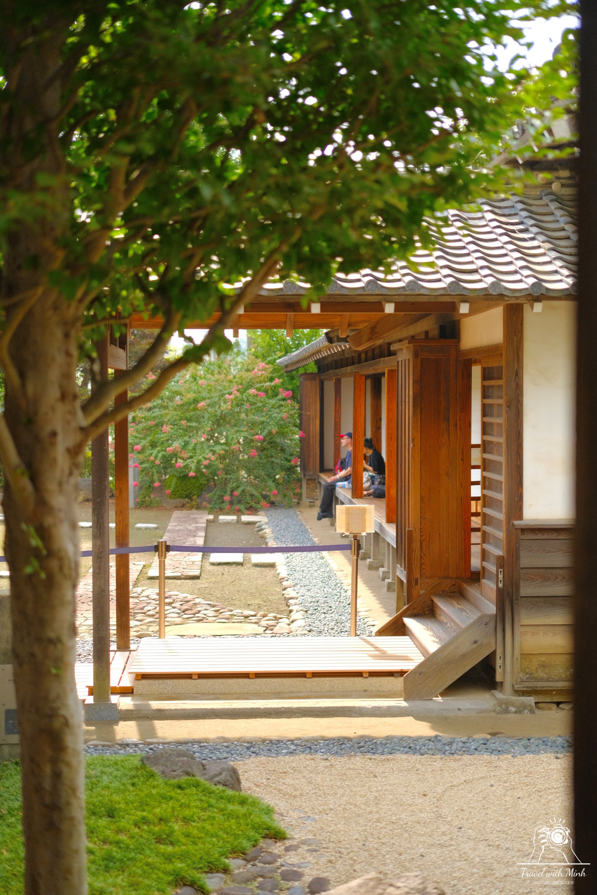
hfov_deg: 27.0
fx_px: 1244
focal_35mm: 50
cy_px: 448
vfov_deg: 39.6
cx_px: 298
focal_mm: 33
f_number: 1.4
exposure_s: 1/4700
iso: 800
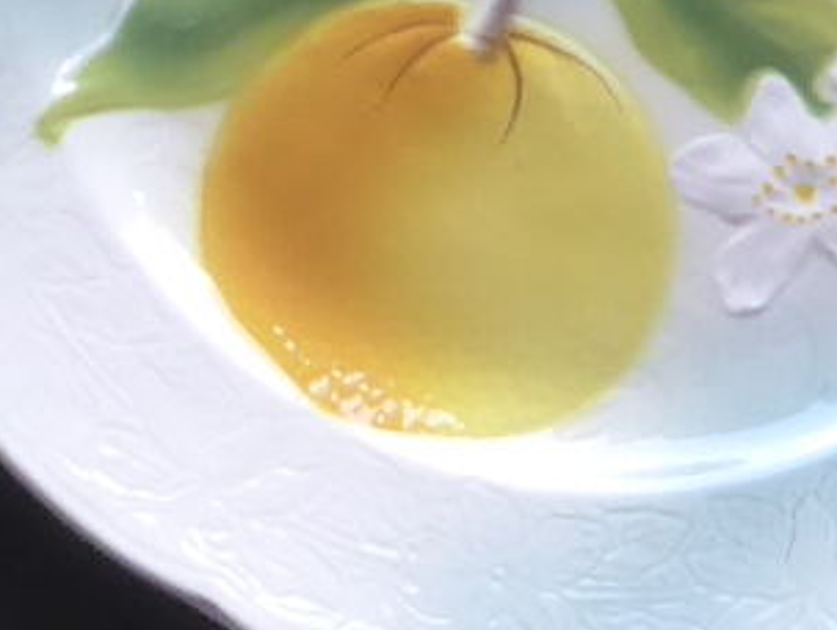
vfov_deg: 8.9
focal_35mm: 162
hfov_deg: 12.2
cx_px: 619
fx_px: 3922
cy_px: -321
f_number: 3.3
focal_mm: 4.3
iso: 400
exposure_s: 1/60
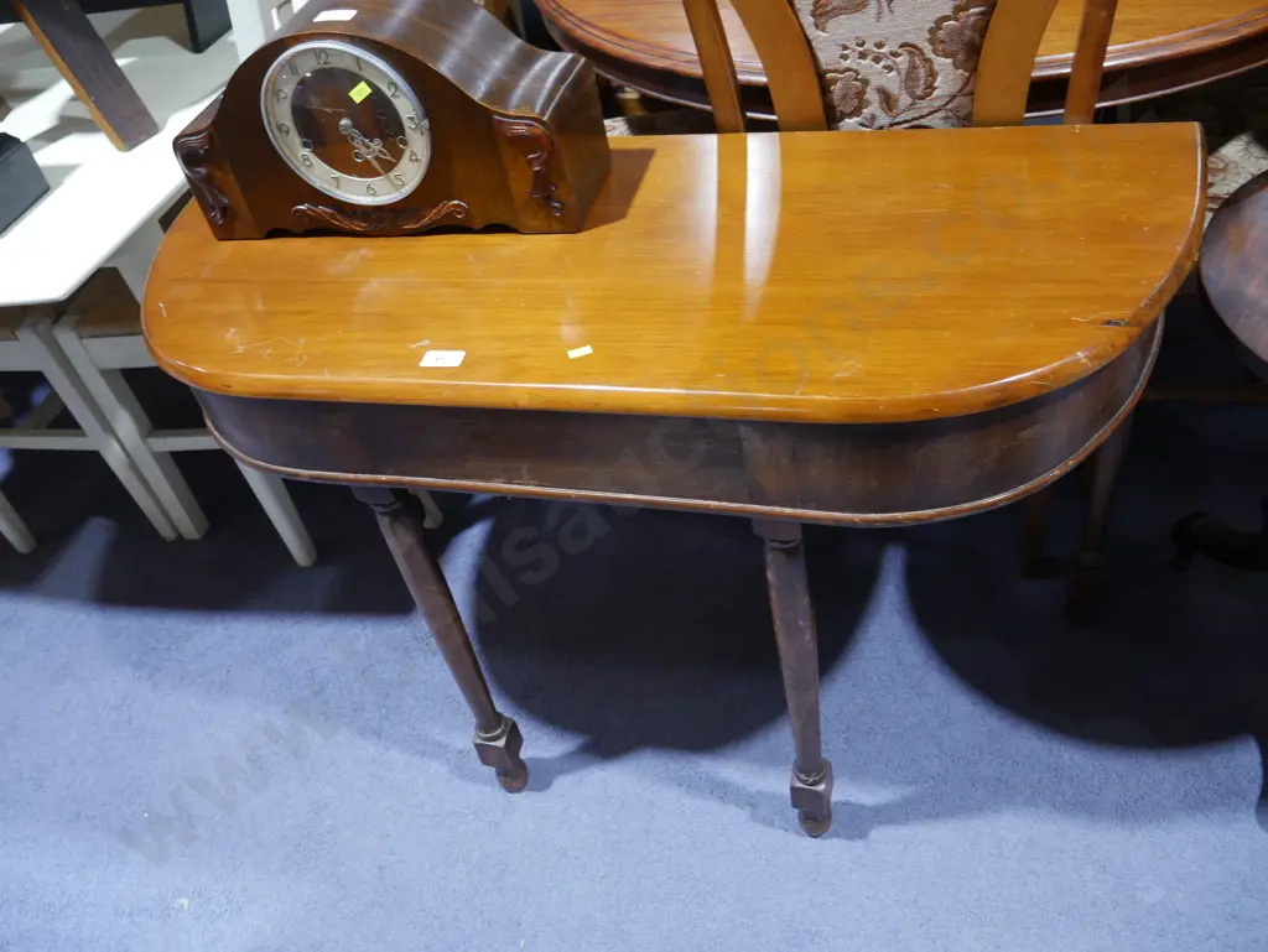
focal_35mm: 30
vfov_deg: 46.8
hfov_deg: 59.9
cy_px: 476
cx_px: 634
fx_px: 1099
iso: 640
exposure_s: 1/60
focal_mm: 15
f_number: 3.6
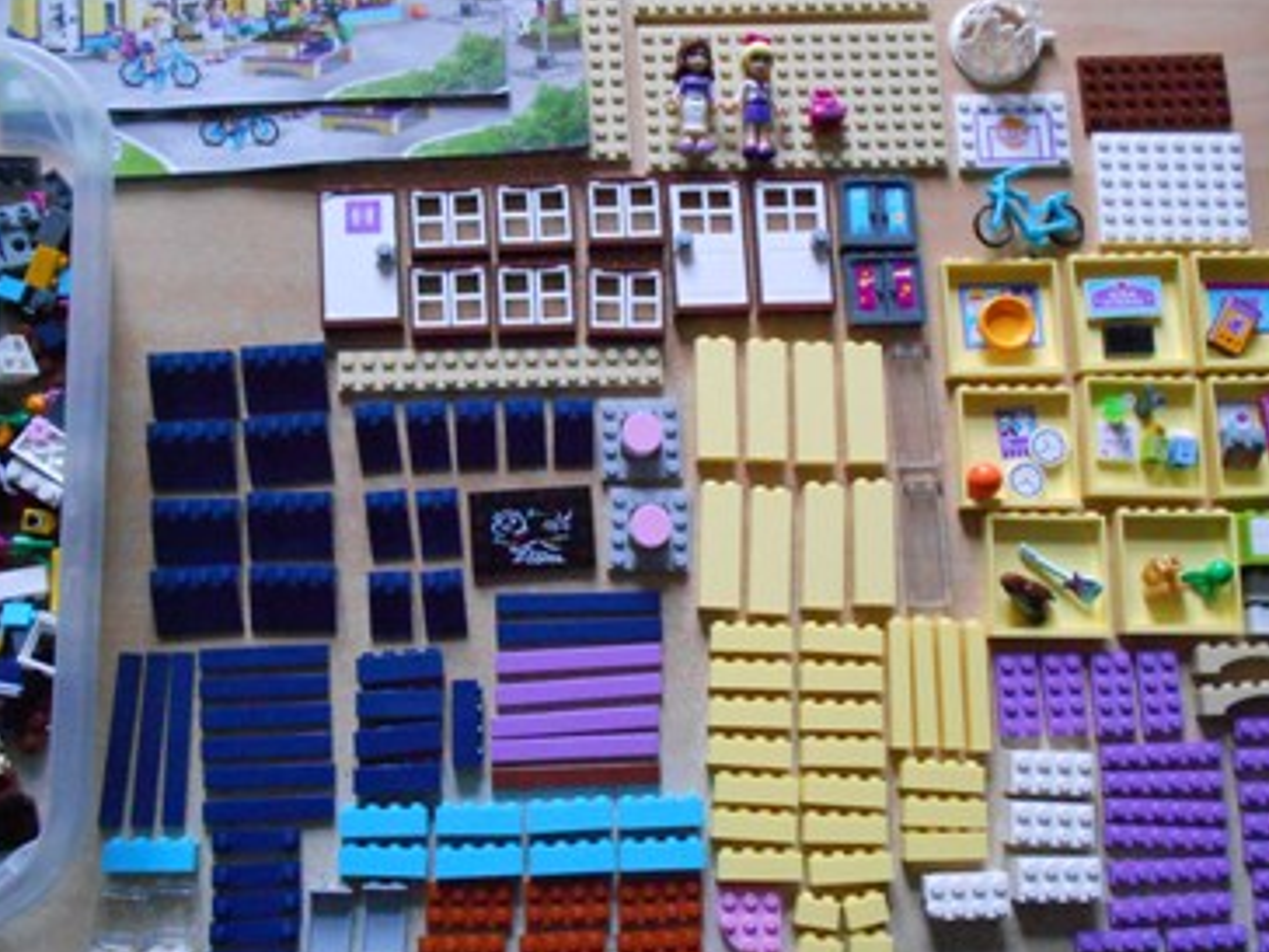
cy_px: 499
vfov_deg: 44.1
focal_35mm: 32
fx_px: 1173
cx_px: 603
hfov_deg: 56.8
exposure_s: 1/5
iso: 800
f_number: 3.2
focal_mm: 4.6
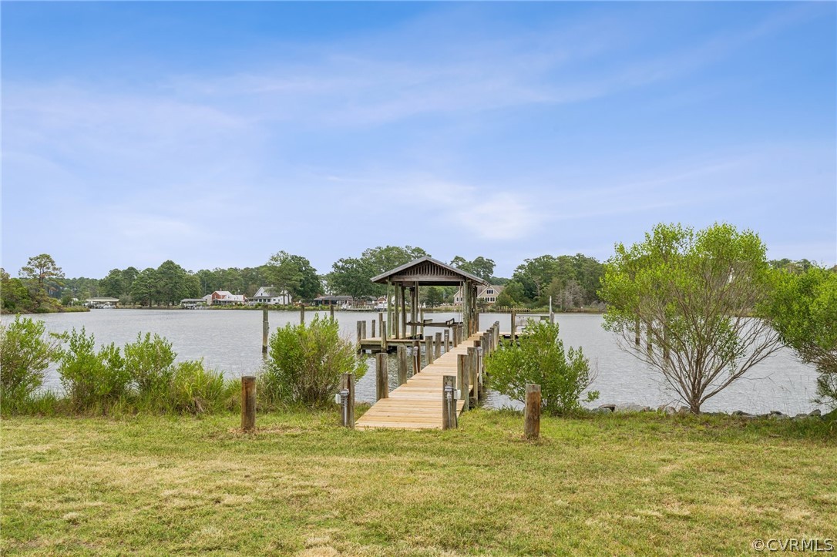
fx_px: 813
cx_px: 418
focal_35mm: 35
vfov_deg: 37.8
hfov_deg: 54.5
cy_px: 278
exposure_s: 1/160
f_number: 8
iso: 320
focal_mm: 35
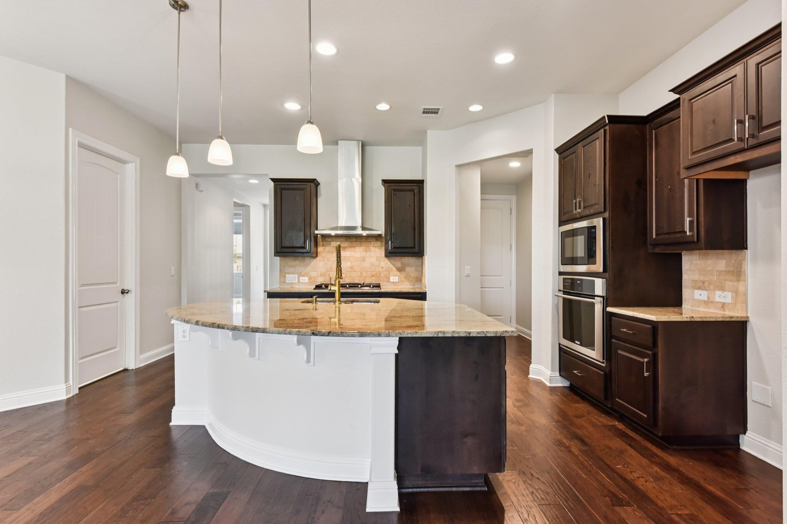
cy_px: 262
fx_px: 372
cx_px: 394
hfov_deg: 93.3
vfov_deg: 70.4
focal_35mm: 17
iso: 640
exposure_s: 1/20
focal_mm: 17
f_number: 8
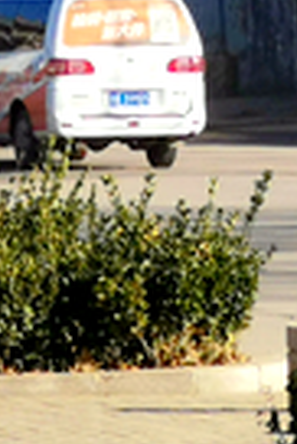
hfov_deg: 2.9
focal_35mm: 478
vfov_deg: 4.3
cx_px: 574
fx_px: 5900
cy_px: -261
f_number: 2.4
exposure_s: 1/1047
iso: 50
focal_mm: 7.48
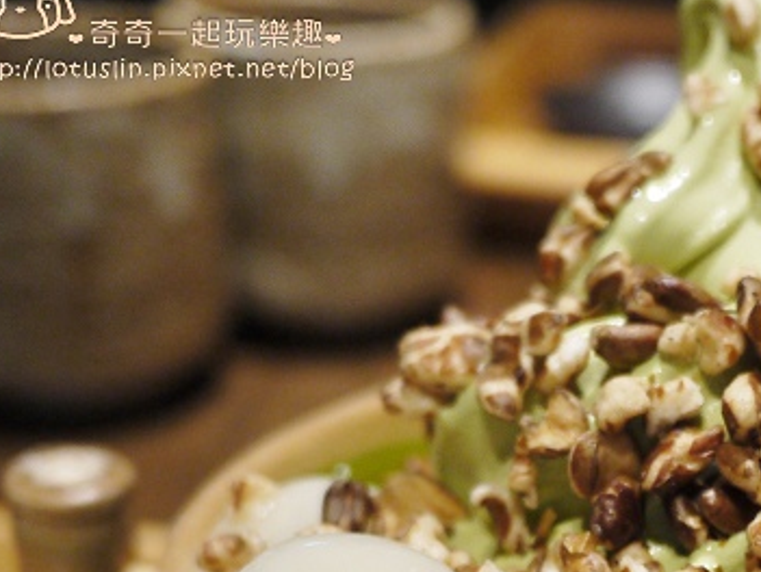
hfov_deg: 36.0
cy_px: 451
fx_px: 1122
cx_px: 629
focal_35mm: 51
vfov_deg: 28.1
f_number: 2.5
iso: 400
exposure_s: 1/60
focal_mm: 14
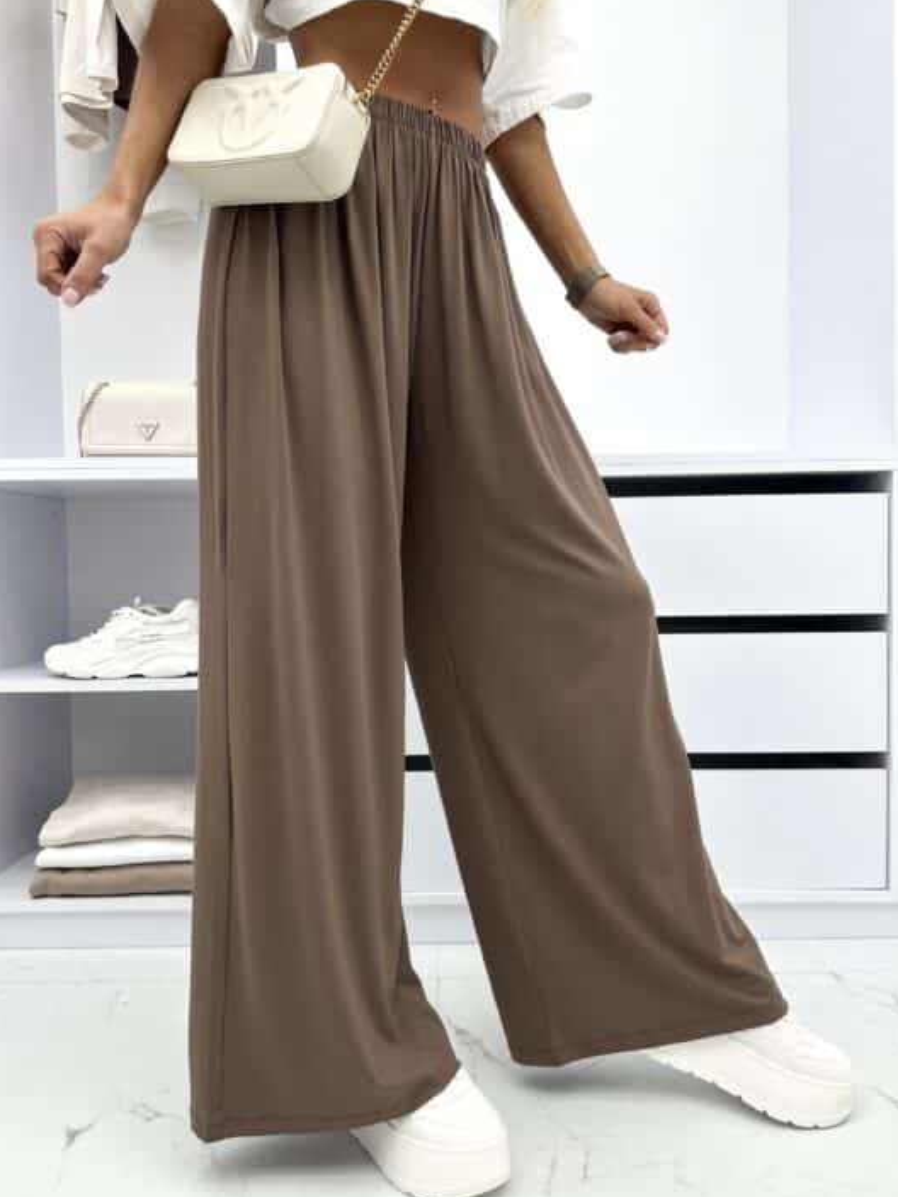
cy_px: 618
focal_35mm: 25
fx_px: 865
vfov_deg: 69.4
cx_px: 434
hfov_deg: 54.9
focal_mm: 6.86
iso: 80
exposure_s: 1/440
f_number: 1.8
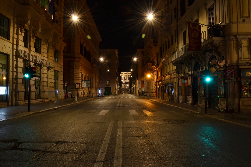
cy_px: 84
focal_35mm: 28
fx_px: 199
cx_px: 126
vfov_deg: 45.7
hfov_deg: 64.6
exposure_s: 5
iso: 100
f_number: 16
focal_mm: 19
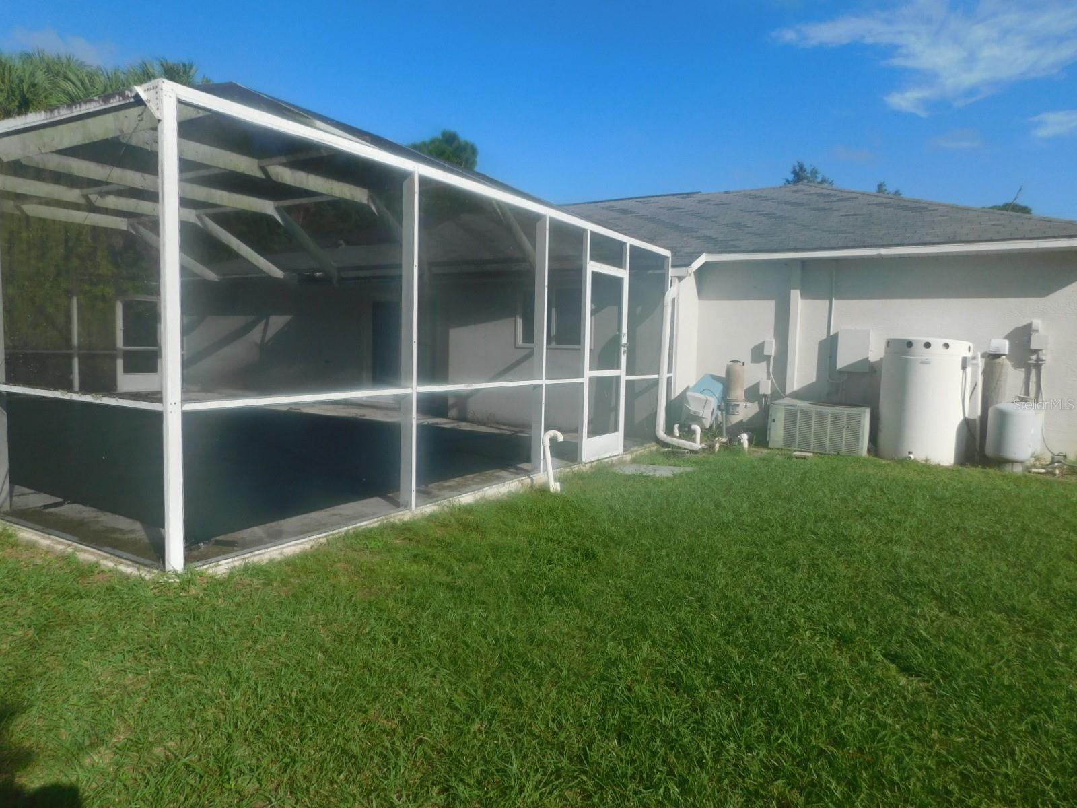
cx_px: 538
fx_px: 716
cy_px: 404
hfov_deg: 73.9
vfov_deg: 58.9
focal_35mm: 23
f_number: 6
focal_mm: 4
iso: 125
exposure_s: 1/640
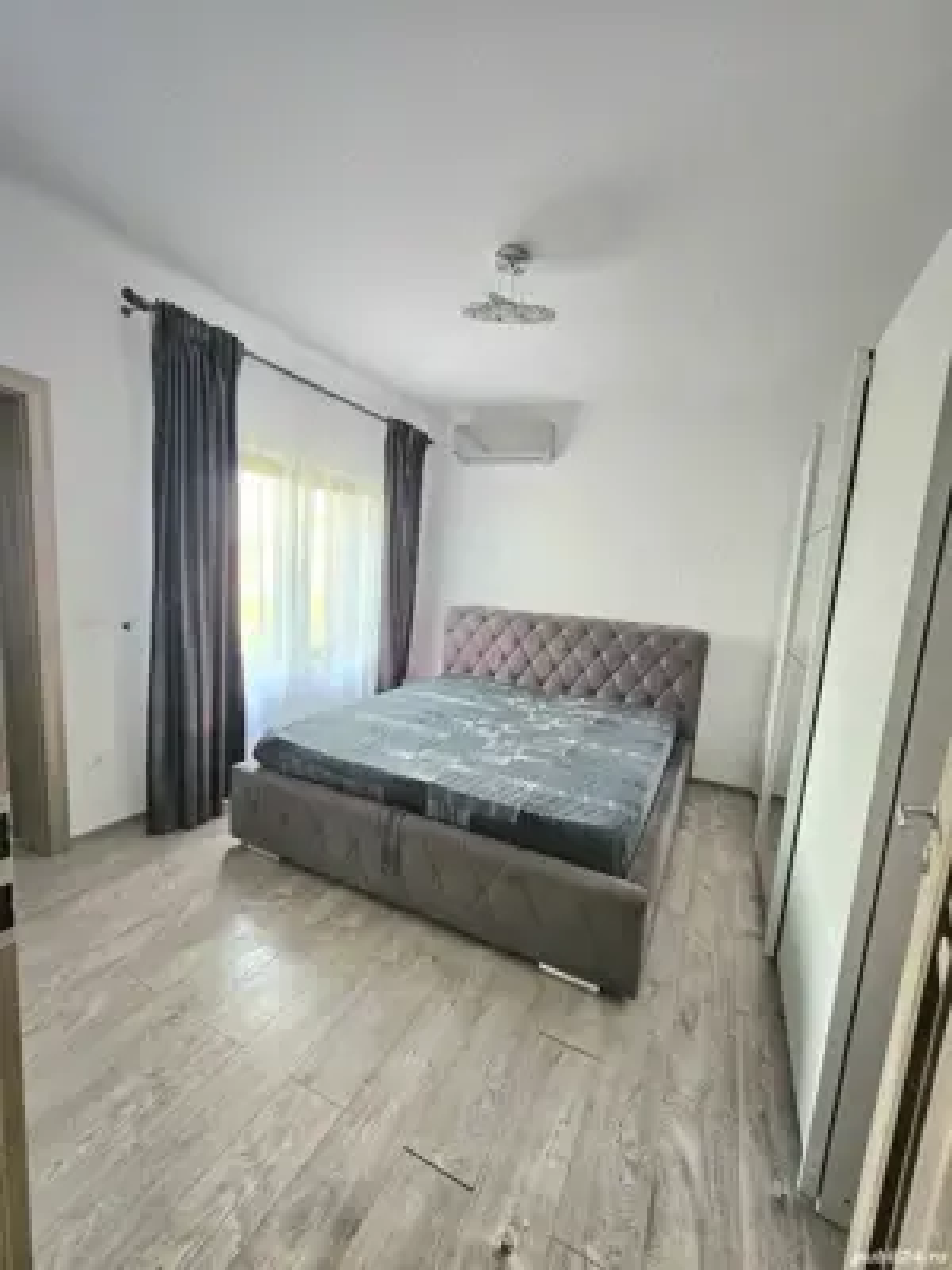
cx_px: 476
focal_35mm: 13
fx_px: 477
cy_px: 635
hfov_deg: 89.9
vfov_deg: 106.2
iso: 250
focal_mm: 2.2
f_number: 2.2
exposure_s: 1/50
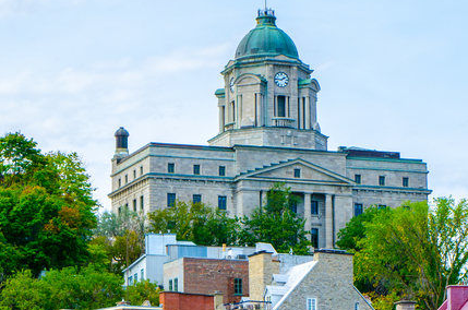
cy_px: 348
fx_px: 1998
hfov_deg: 13.4
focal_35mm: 154
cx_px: 207
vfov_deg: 8.8
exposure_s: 1/125
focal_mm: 40
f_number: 7.1
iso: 100
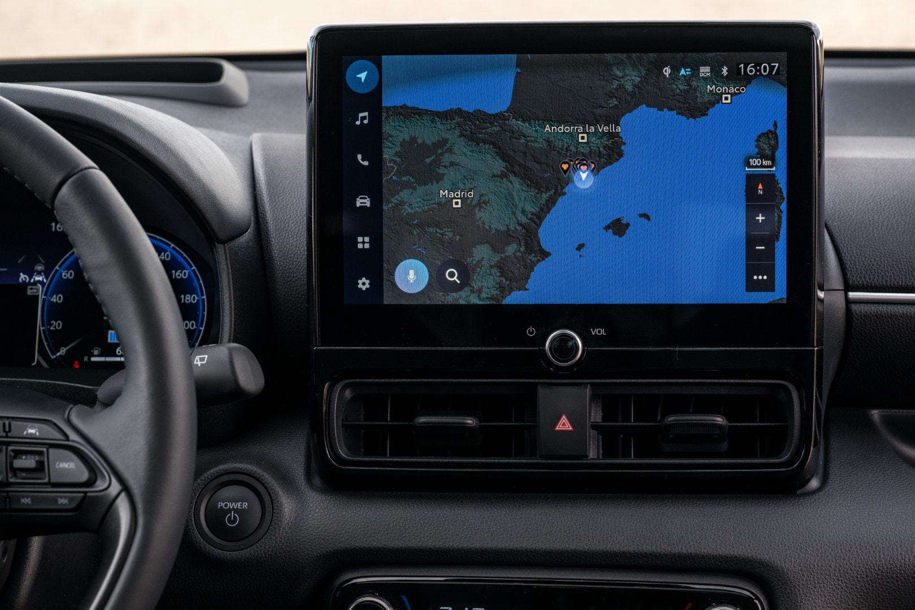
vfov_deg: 19.5
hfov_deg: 28.8
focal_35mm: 70
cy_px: 305
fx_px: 1779
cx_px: 458
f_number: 8
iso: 400
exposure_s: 1/40
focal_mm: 70
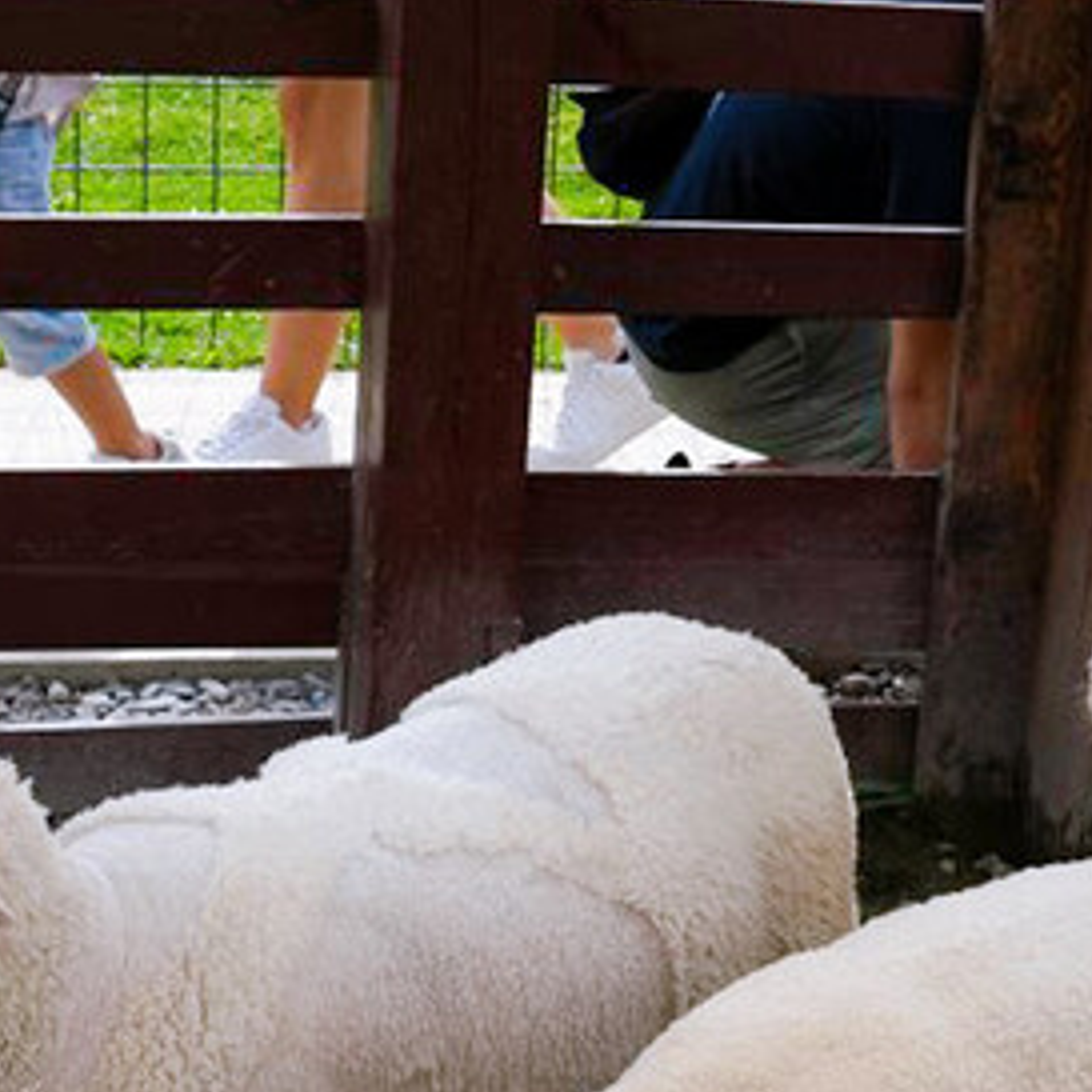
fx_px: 3962
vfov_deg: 15.4
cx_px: 628
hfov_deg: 15.7
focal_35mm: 111
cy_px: 1084
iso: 320
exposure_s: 1/500
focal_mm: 42
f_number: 8
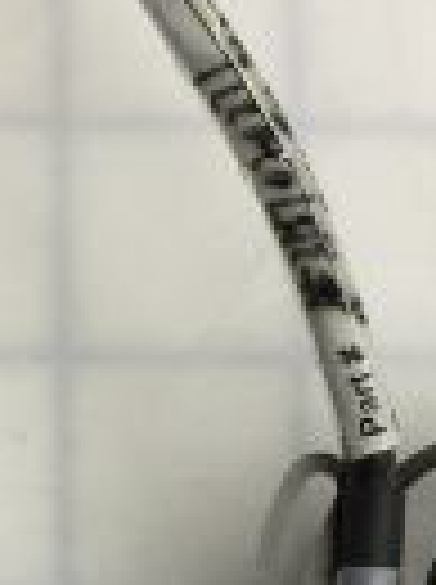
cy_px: 734
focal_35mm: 134
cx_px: -40
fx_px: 2258
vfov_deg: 14.2
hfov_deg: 10.9
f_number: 2.2
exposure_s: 1/30
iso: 40
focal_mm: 4.15
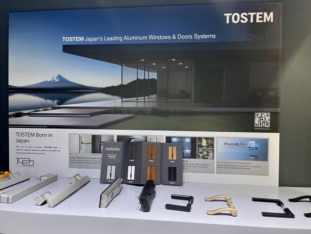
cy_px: 117
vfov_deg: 53.1
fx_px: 234
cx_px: 156
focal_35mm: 26
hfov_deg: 67.3
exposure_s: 1/50
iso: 250
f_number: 1.6
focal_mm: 5.1
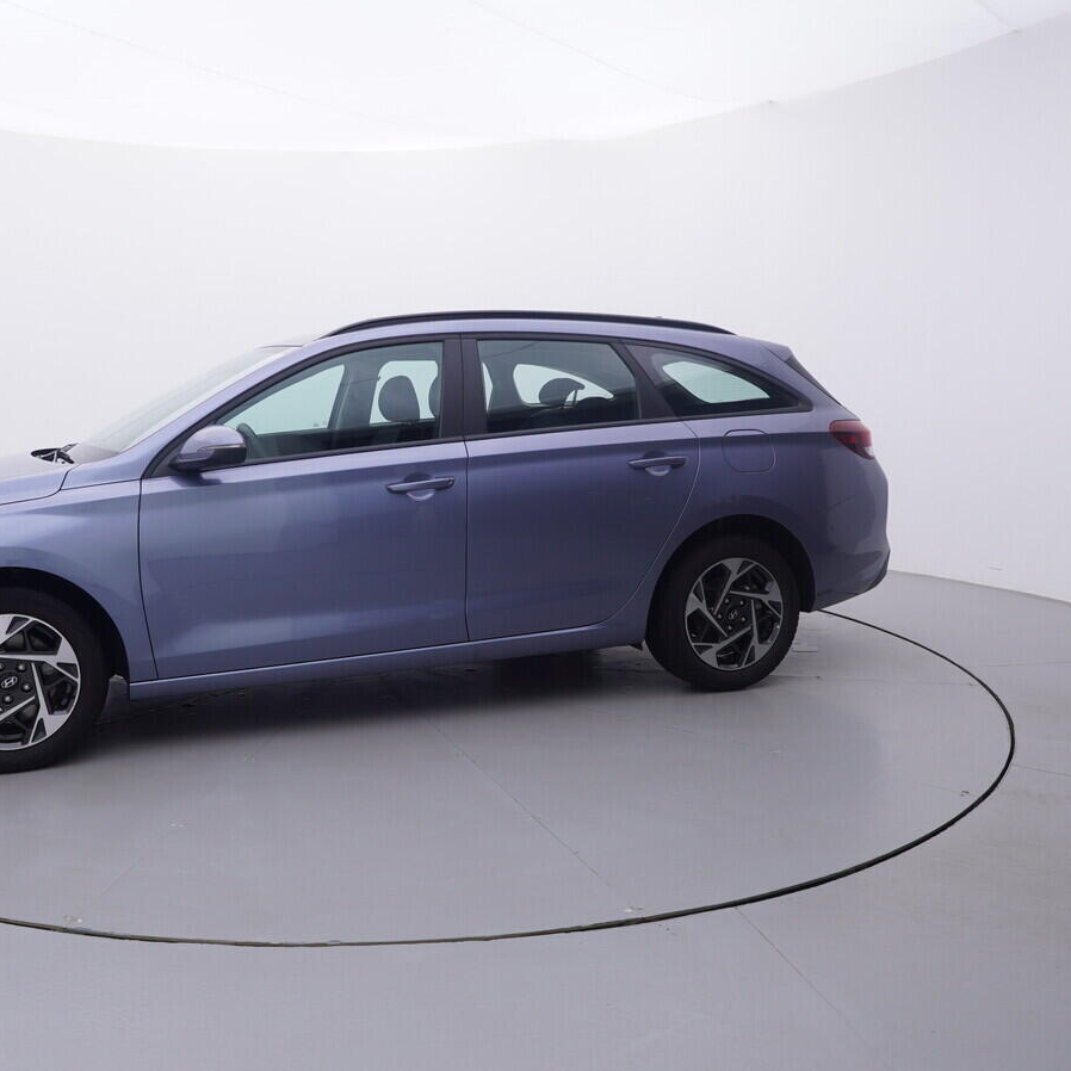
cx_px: 359
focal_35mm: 31
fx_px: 1074
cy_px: 515
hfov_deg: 52.0
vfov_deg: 53.0
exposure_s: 1/80
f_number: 5
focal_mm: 15
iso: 200
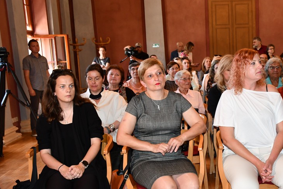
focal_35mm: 48
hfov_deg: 40.4
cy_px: 122
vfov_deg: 28.0
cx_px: 199
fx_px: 377
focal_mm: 23
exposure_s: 1/60
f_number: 3.8
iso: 900
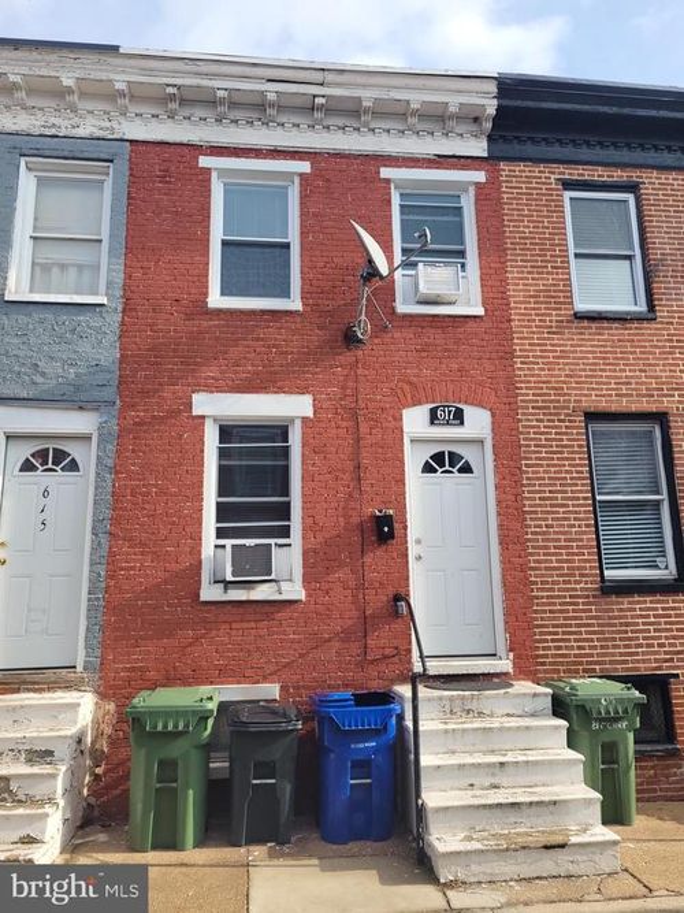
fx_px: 685
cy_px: 456
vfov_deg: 67.3
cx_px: 342
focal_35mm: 26
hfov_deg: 53.0
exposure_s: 1/1445
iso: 40
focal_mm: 5.4
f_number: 1.8
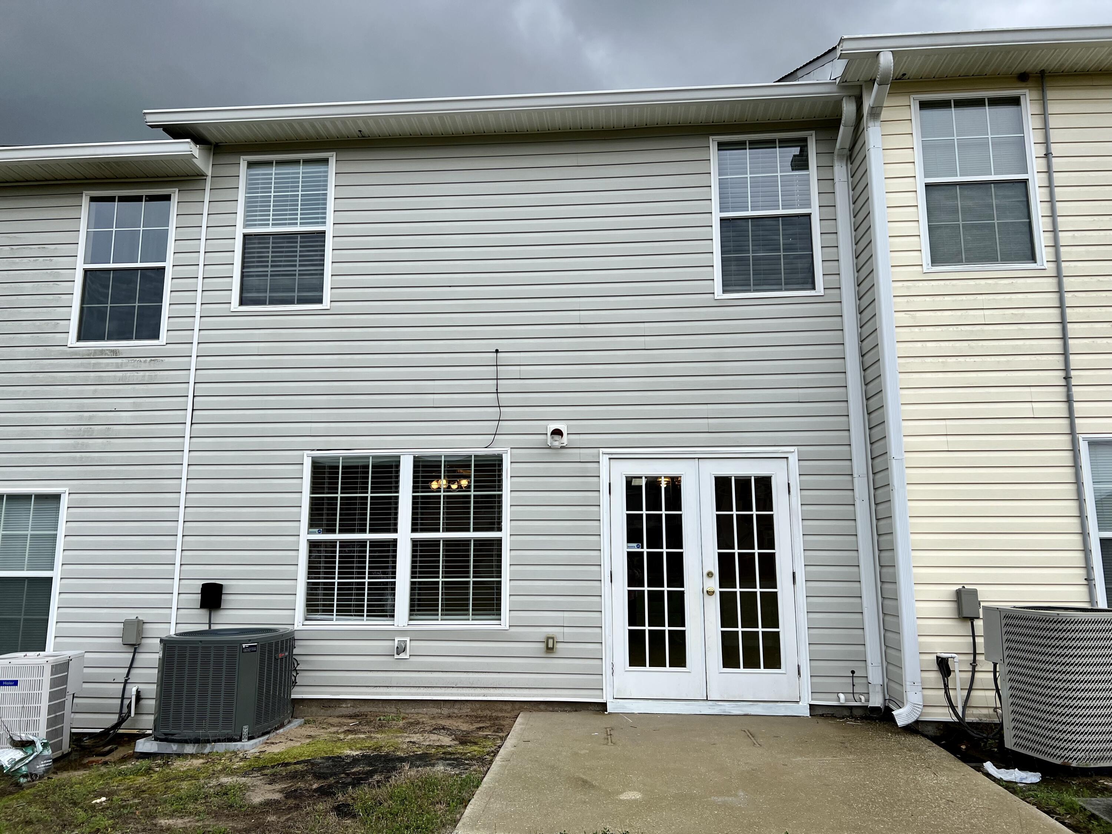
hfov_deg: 67.3
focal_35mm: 26
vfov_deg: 53.1
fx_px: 835
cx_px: 556
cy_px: 417
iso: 50
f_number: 1.5
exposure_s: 1/2165
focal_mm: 5.7
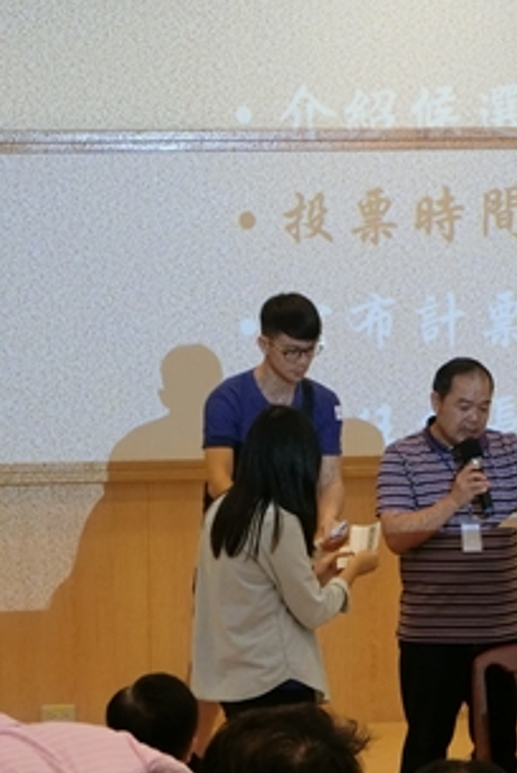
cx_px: 438
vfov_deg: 12.4
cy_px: 361
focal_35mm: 166
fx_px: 3568
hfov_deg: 8.3
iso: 640
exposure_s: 1/100
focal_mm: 19.8
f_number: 4.3
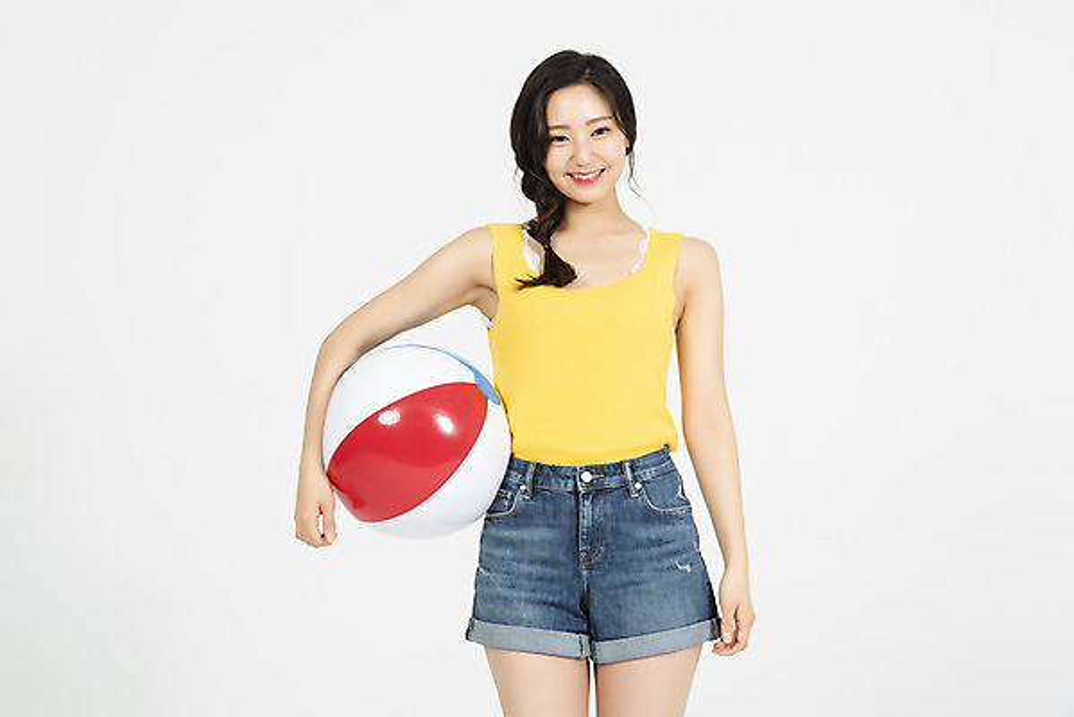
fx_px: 3582
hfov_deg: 17.1
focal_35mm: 120
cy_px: 358
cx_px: 537
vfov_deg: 11.4
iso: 100
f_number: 13
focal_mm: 120
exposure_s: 1/125
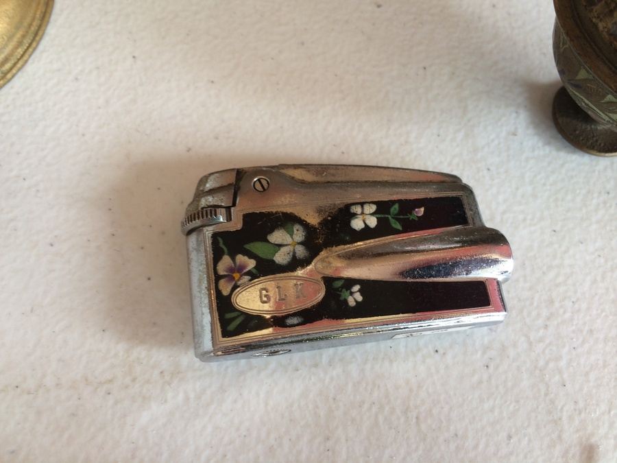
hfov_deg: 60.0
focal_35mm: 30
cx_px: 308
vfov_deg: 46.8
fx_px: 535
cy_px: 232
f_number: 2.2
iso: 40
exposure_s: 1/50
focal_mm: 4.12
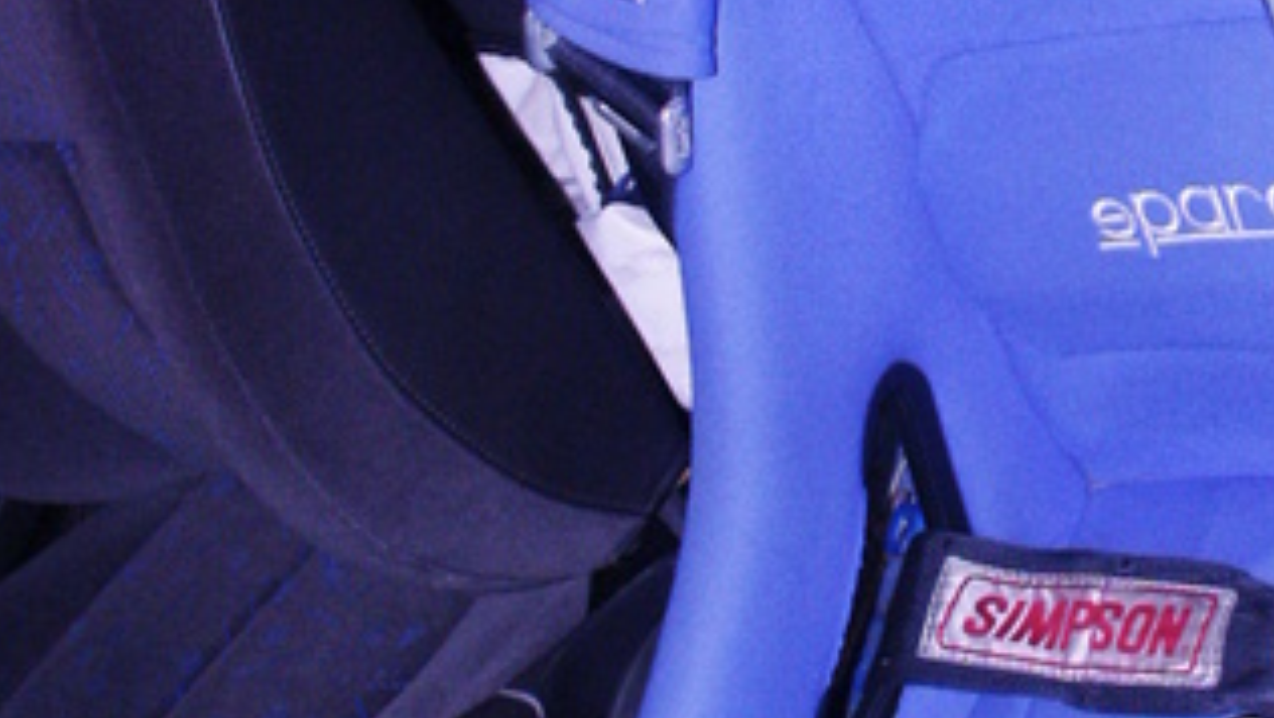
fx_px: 2703
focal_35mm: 80
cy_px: 149
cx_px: 1109
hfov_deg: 25.8
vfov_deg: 15.0
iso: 200
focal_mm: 7.65
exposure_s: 1/10
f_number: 2.8
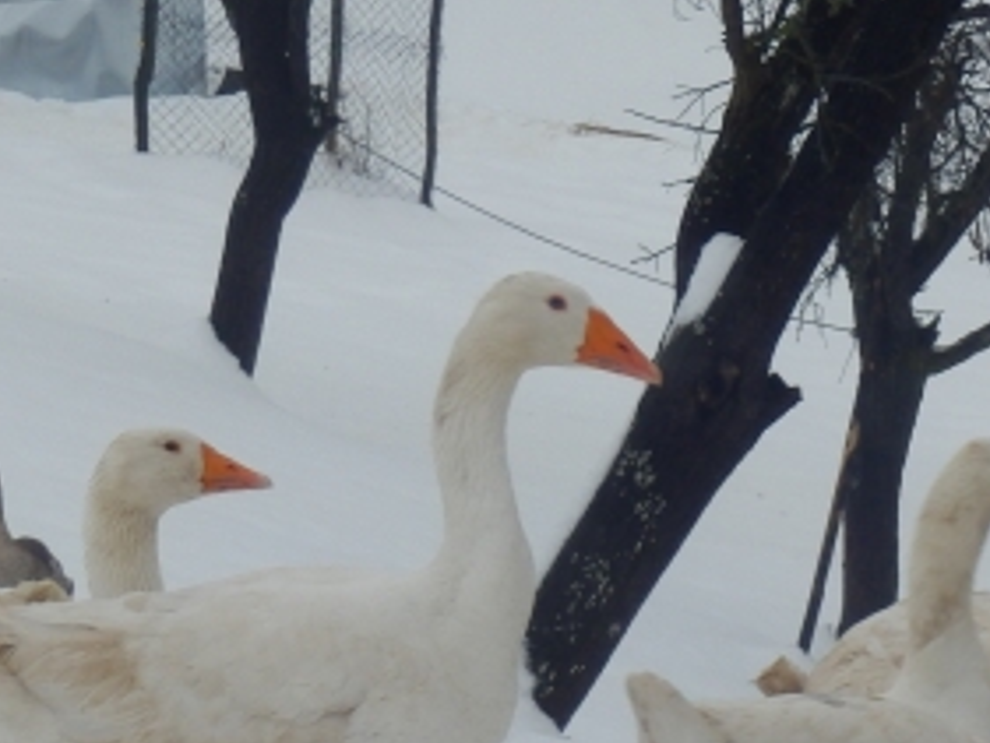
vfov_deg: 4.2
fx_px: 10100
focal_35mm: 353
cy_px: 405
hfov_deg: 5.6
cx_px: 881
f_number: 5.7
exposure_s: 1/125
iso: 100
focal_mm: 21.9
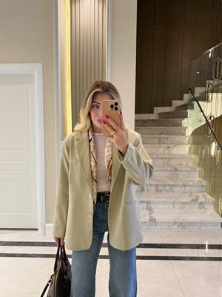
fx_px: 205
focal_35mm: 24
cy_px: 148
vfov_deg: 71.6
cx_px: 111
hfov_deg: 56.8
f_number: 1.78
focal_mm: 6.76
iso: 125
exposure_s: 1/50
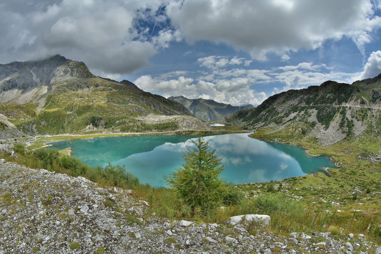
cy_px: 127
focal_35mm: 12
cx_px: 190
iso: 400
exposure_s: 1/2000
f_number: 10
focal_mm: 8
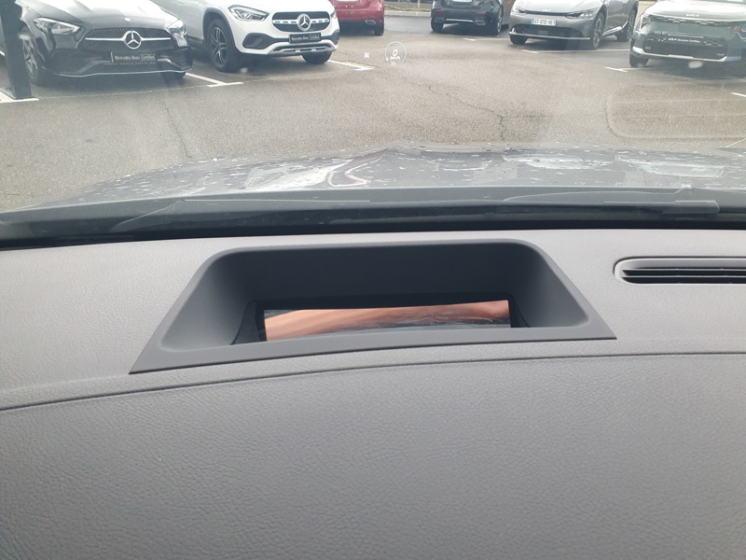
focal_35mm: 26
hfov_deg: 67.3
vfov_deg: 53.1
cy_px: 280
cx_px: 373
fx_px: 560
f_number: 2.4
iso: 200
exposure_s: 1/120
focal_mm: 4.32
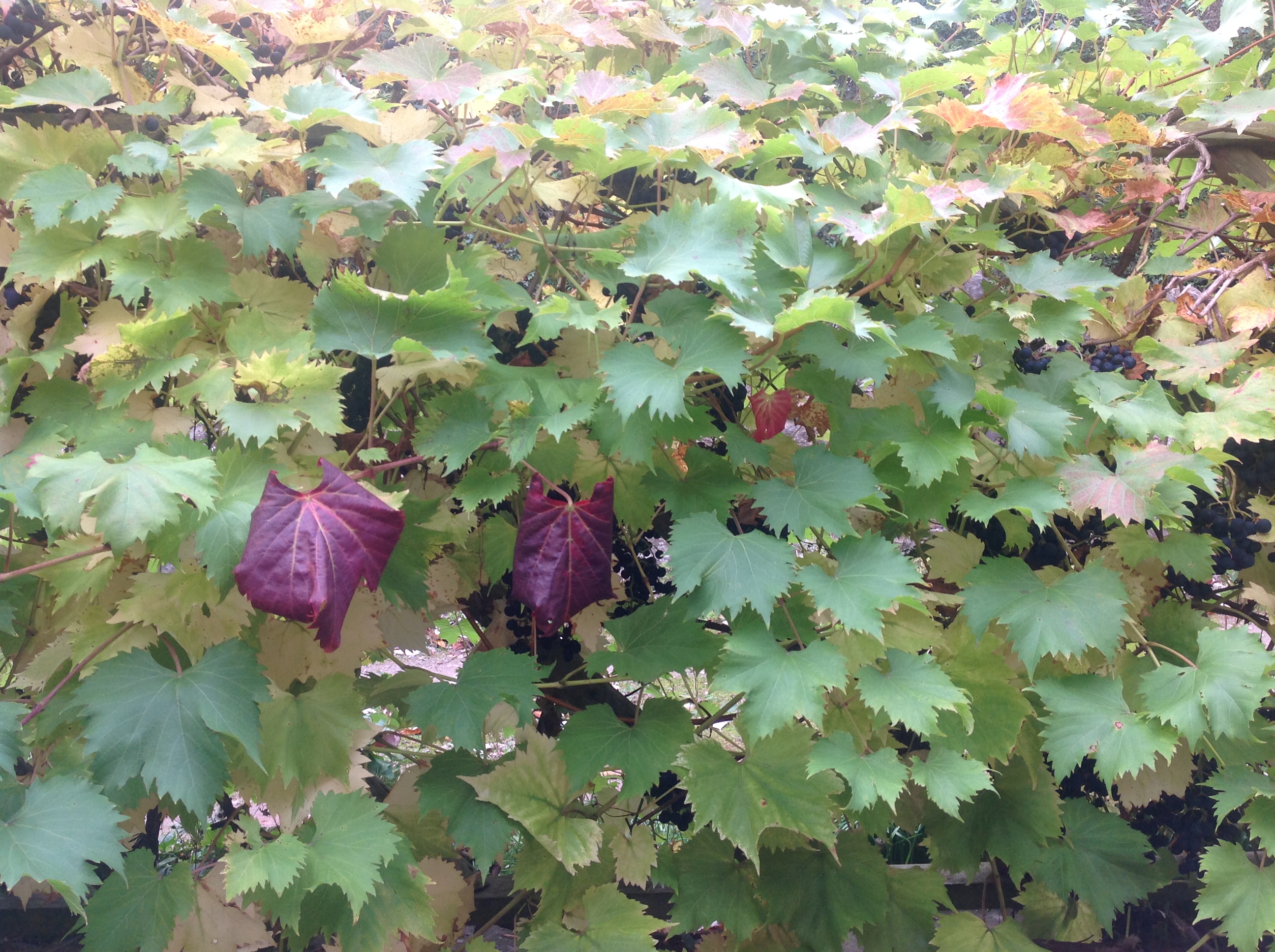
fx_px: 1287
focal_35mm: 35
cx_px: 638
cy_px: 476
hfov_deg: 52.7
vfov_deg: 40.6
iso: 50
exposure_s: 1/120
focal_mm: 4.28
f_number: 2.4
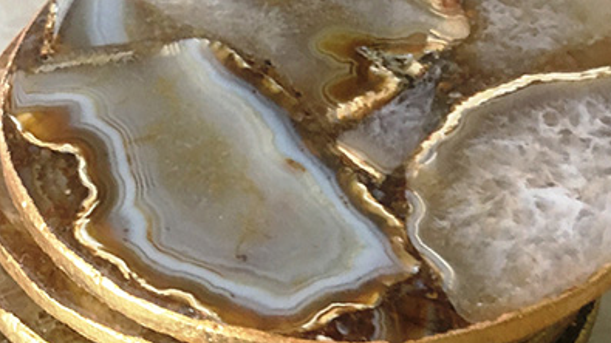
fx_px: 778
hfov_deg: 42.9
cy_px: 236
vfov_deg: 24.7
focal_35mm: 48
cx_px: 277
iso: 200
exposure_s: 1/25
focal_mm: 4.15
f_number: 2.2
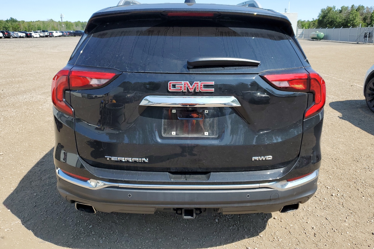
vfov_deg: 46.2
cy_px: 104
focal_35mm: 28
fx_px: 291
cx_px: 189
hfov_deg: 65.5
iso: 50
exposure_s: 1/1667
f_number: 1.5
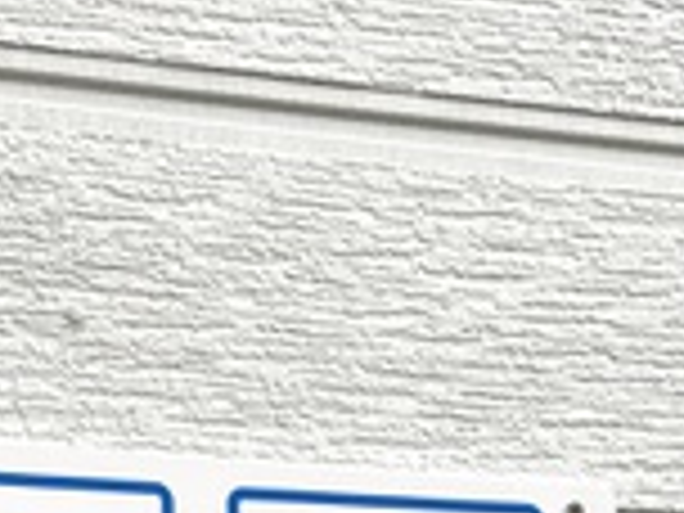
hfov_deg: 16.2
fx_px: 2371
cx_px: 90
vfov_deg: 11.6
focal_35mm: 120
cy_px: 848
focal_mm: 4.2
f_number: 1.6
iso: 32
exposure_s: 1/150
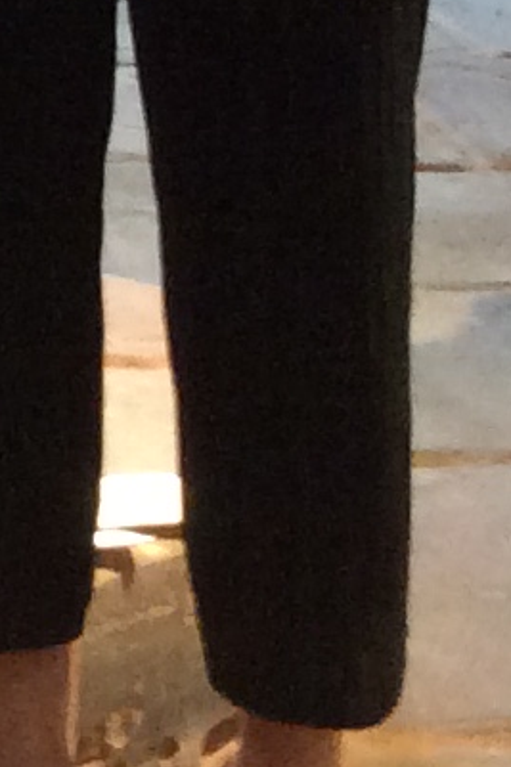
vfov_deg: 9.0
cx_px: -905
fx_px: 4581
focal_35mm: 215
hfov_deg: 6.0
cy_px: -809
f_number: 2.4
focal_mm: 3.3
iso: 160
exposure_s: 1/25
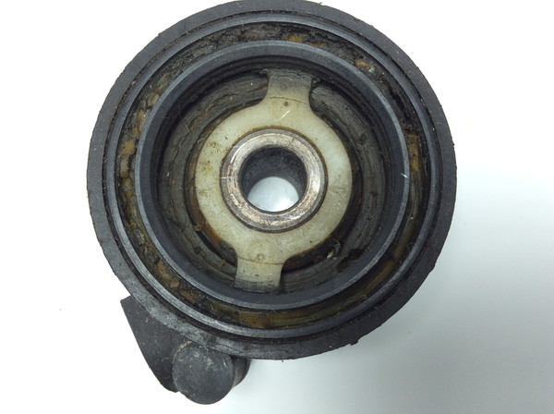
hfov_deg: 56.9
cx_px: 277
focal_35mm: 32
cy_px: 207
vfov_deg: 44.0
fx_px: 511
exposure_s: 1/140
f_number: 2.4
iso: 32
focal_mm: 3.3
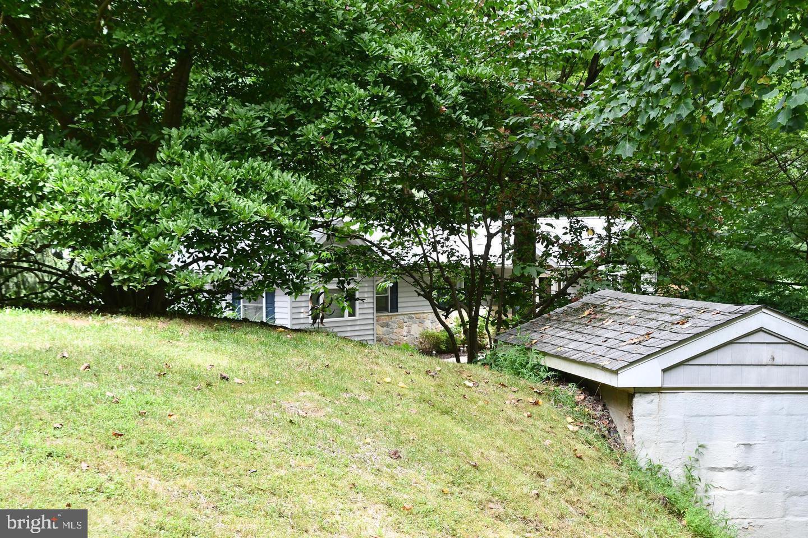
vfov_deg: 23.8
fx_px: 1279
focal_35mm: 57
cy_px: 269
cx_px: 404
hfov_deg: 35.1
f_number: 9
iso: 1250
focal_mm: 38
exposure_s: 1/320
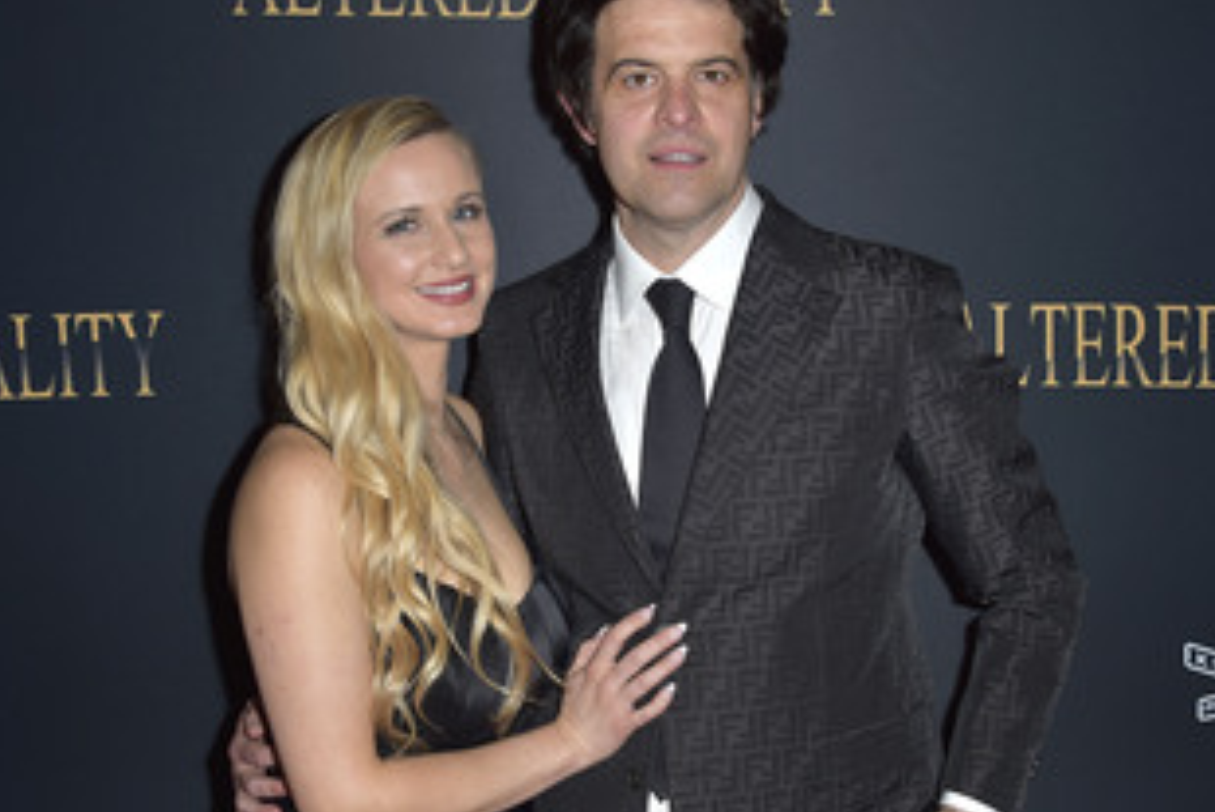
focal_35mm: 58
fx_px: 1958
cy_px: 459
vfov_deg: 23.4
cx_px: 655
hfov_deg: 34.5
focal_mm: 40
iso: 250
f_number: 6.3
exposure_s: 1/250
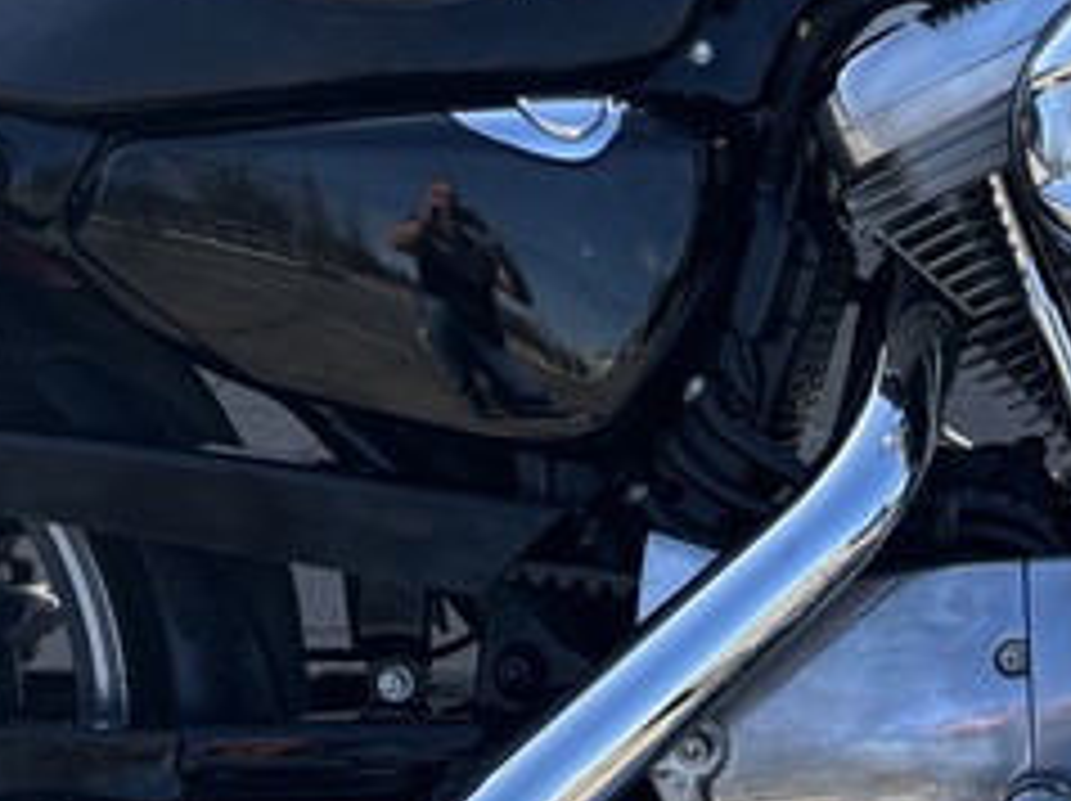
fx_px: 3462
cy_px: -212
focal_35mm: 112
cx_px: 1080
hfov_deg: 17.2
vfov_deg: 12.8
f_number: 1.6
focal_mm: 5.96
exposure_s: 1/726
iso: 50
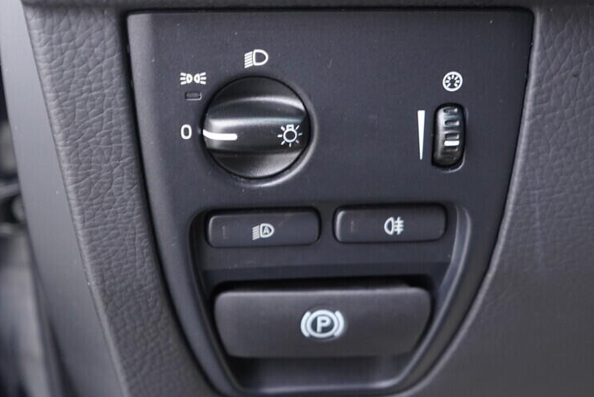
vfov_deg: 26.9
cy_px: 148
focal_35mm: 50
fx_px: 825
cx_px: 289
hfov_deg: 39.6
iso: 500
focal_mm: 24
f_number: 2.8
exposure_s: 1/40
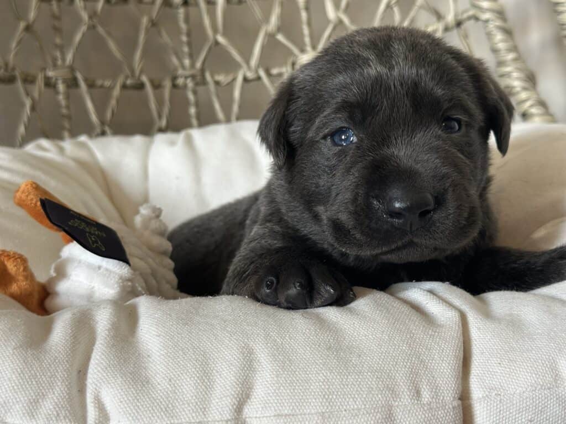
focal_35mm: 48
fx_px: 785
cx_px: 283
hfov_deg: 39.7
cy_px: 212
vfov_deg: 30.3
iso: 160
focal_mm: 6.86
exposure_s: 1/60
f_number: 1.78
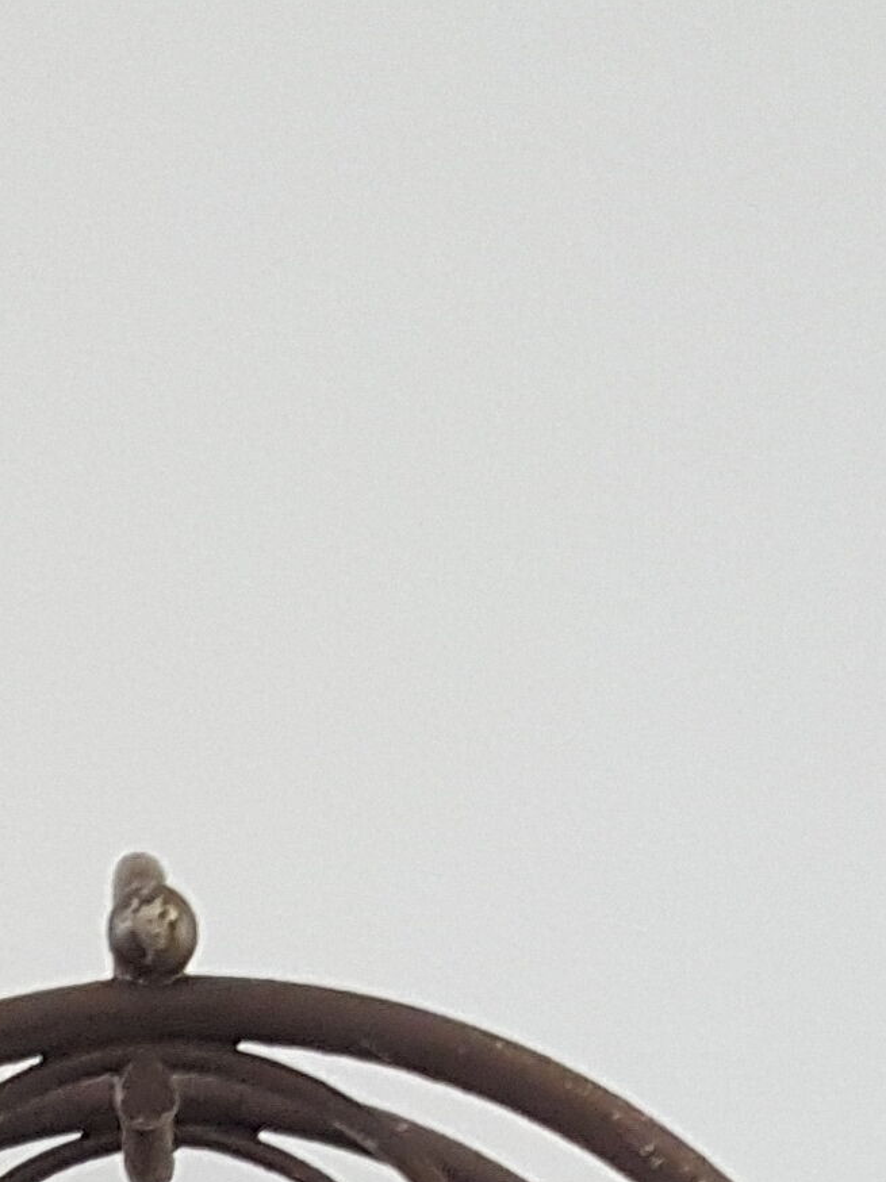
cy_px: 2376
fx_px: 4097
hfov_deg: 12.3
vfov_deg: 13.9
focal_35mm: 120
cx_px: 184
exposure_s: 1/15
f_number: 1.7
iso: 200
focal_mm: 4.2
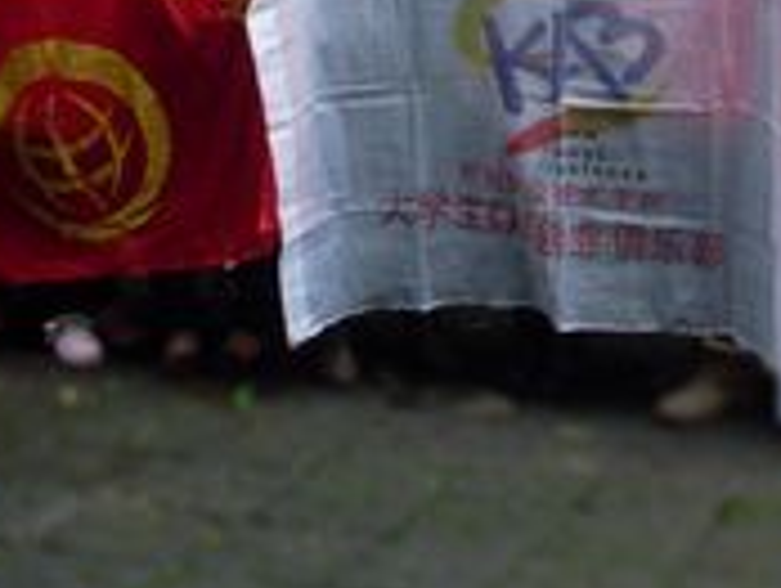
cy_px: -186
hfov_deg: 17.8
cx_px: 696
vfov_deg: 13.1
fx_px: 2463
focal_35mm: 109
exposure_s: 1/60
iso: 200
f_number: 3
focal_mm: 6.3
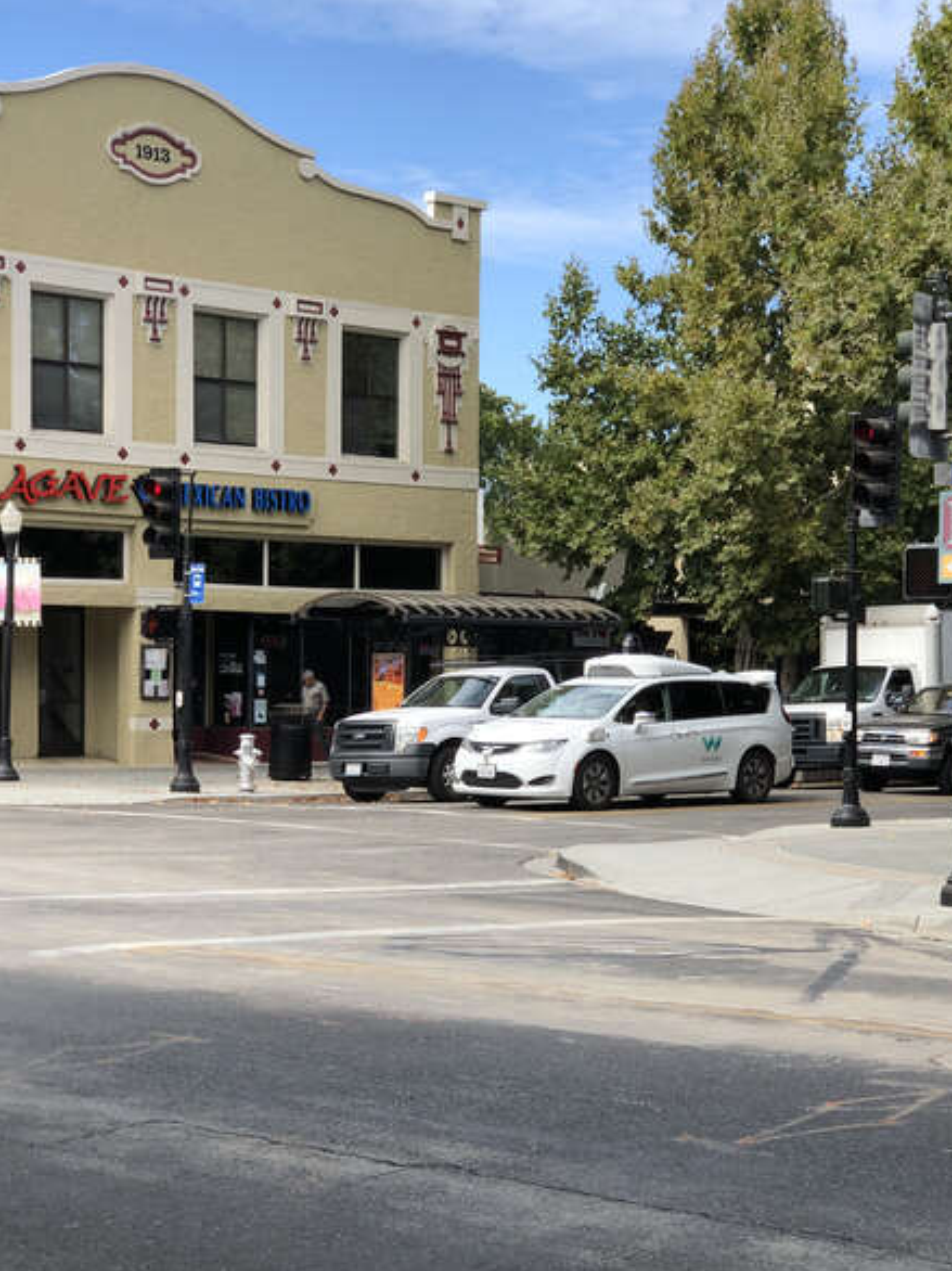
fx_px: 2605
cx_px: 540
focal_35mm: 71
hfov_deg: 20.7
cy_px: 724
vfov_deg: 27.4
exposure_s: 1/476
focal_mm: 6
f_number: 2.4
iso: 16
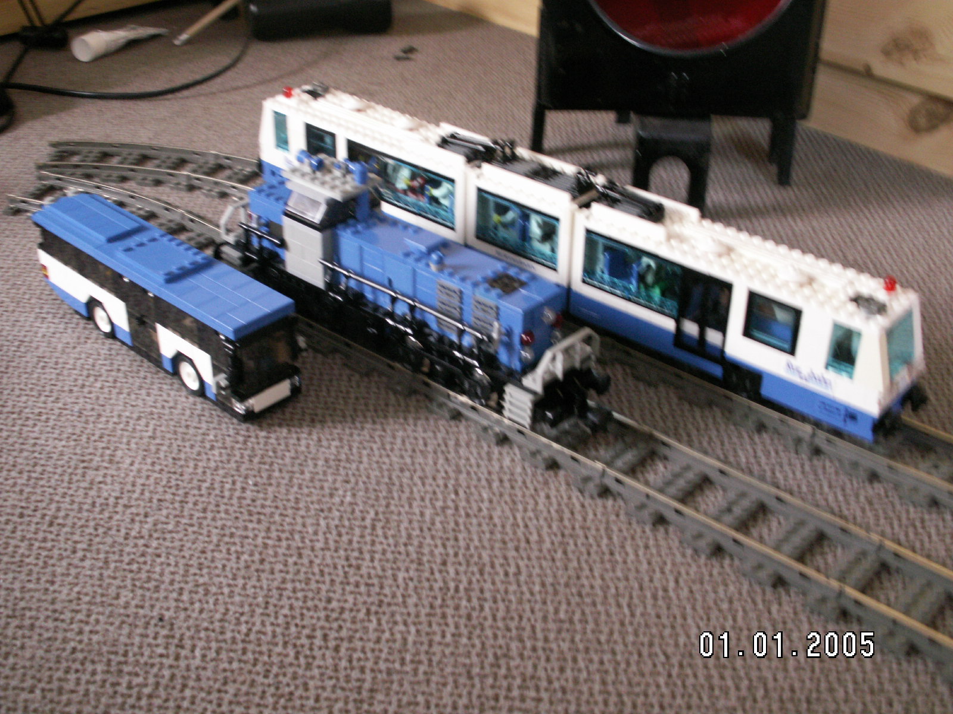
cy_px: 357
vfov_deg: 35.1
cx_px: 476
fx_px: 1129
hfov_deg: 45.8
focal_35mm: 41
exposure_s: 1/6
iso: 160
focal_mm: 6.87
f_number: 2.8
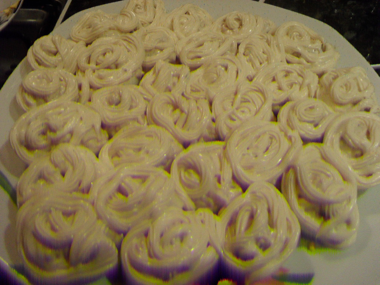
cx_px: 190
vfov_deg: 40.7
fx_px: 384
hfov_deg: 52.6
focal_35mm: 35
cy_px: 142
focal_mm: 6.3
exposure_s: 1/15
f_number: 3.2
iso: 240
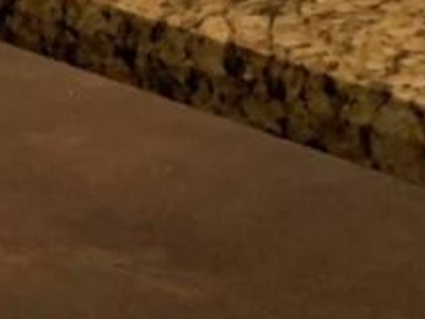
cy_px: -865
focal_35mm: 196
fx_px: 2406
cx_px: -539
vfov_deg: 6.4
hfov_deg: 9.2
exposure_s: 1/60
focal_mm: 4.25
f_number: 1.8
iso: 125
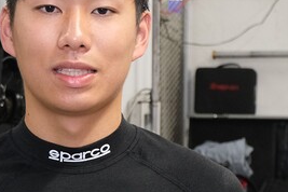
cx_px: 82
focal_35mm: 116
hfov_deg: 17.6
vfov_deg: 11.8
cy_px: 151
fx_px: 928
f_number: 4.5
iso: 2500
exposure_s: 1/100
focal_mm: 28.8
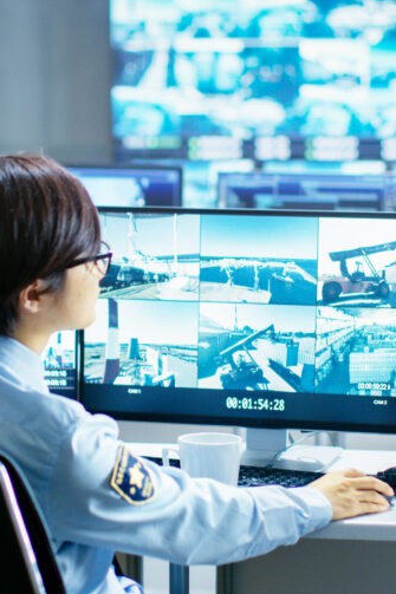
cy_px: 299
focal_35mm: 58
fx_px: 958
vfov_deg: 34.5
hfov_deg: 23.3
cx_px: 238
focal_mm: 25.4
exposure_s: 1/500
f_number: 4
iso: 400
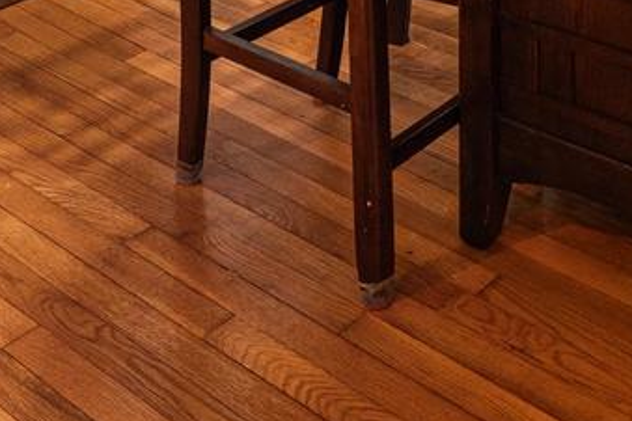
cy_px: -466
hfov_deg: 28.7
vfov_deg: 15.2
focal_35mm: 69
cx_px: 501
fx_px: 1209
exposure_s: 1/8
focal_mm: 16.2
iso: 1000
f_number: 7.1
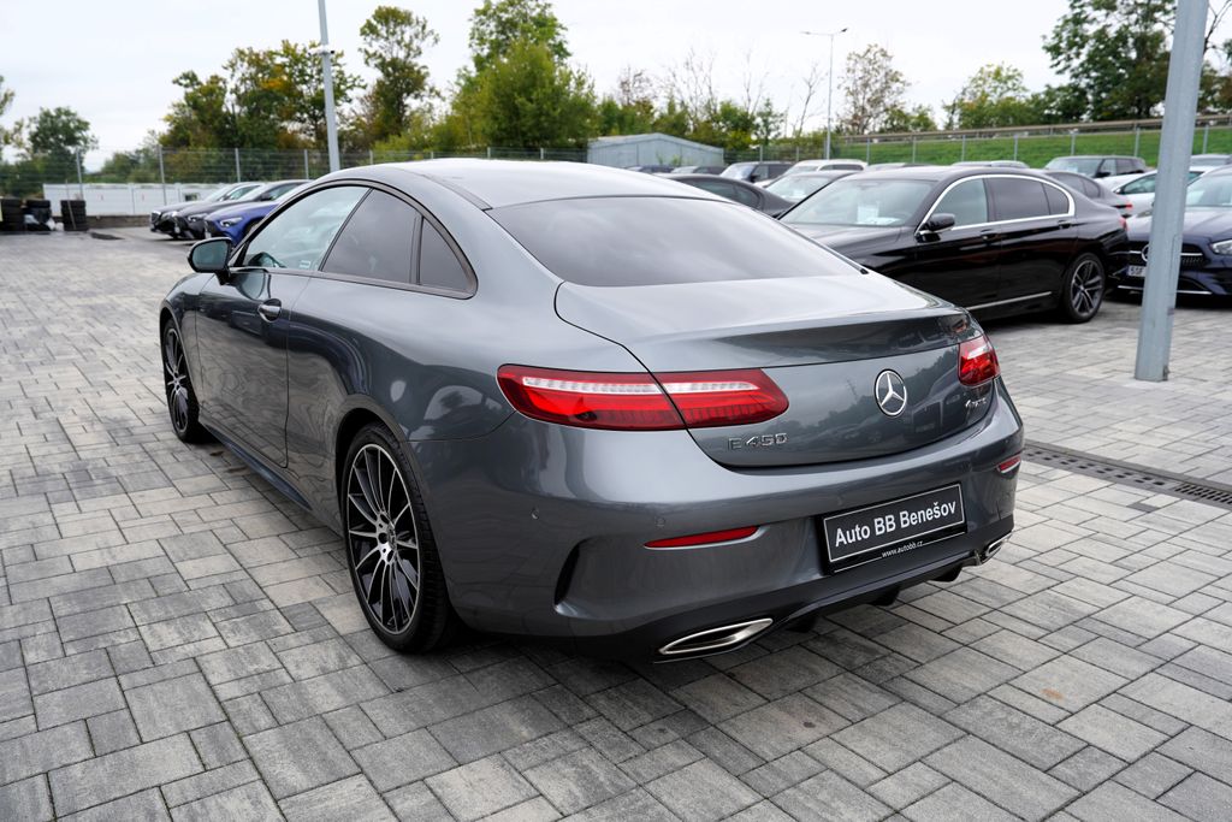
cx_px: 616
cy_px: 411
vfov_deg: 46.4
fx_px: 958
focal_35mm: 28
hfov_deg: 65.5
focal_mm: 28
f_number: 4.5
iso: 100
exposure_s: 1/80
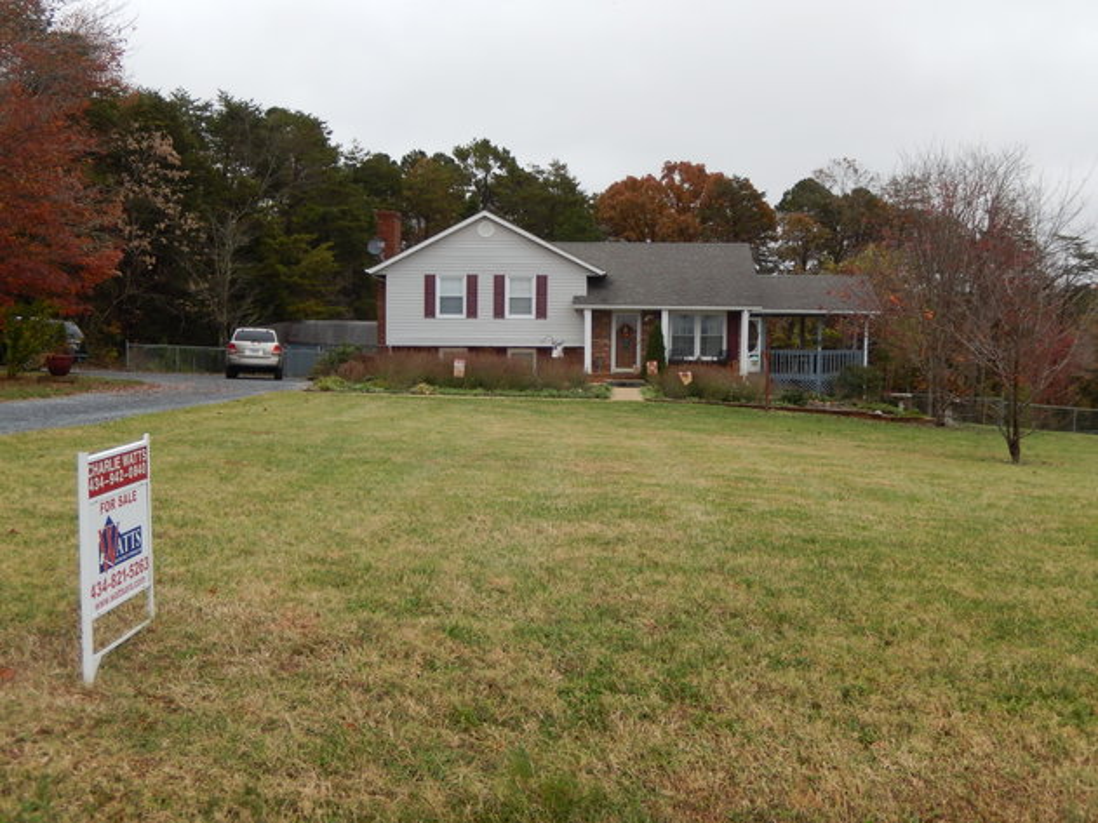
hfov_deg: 51.4
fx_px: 1142
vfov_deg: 39.6
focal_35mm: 36
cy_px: 412
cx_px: 549
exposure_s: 1/250
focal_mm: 6.5
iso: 125
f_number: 4
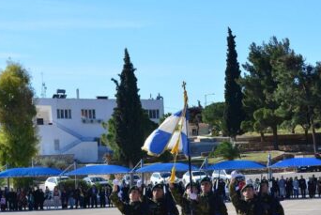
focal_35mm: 114
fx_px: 1018
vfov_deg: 11.9
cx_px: 343
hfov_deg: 17.4
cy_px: 205
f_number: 9
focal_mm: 52
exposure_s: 1/250
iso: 250
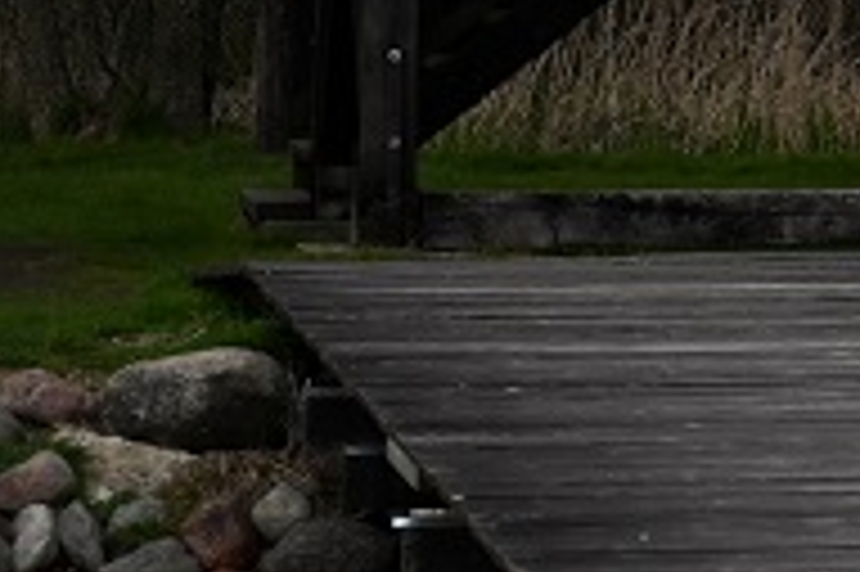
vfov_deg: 3.4
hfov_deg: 5.1
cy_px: -867
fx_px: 9380
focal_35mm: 393
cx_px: 2152
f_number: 4.5
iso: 250
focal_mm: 75
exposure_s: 1/500
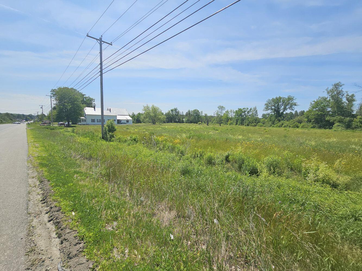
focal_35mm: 13
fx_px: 136
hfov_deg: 106.2
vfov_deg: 89.9
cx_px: 181
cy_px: 136
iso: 50
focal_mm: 2.2
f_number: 2.2
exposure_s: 1/4361
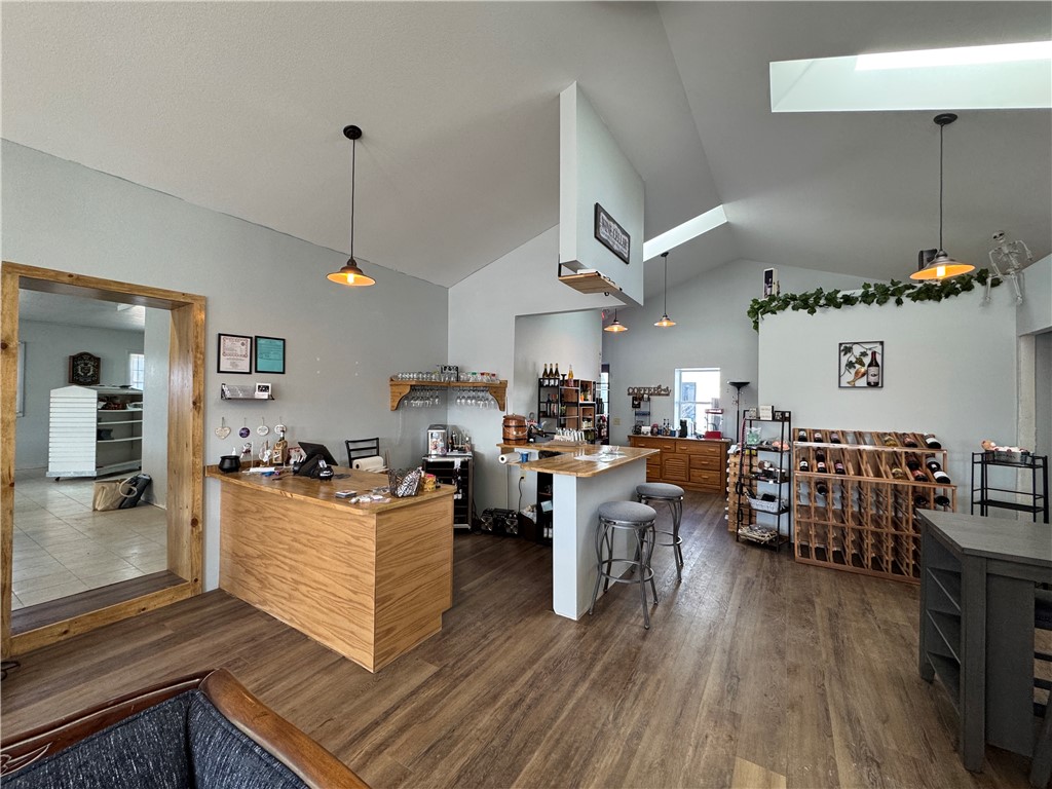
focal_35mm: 14
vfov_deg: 85.7
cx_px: 526
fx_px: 425
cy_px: 394
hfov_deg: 102.1
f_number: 2.2
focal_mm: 2.22
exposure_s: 1/120
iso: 160
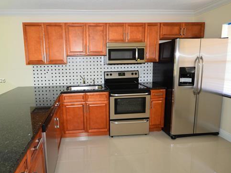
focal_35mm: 19
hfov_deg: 83.6
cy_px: 81
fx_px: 127
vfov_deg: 68.6
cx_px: 92
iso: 500
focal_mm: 10
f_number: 4
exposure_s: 1/60
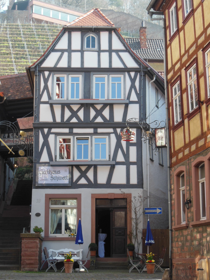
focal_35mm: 70
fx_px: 566
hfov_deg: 21.0
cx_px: 105
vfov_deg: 27.8
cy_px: 140
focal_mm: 12.4
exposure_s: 1/100
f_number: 5.2
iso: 125
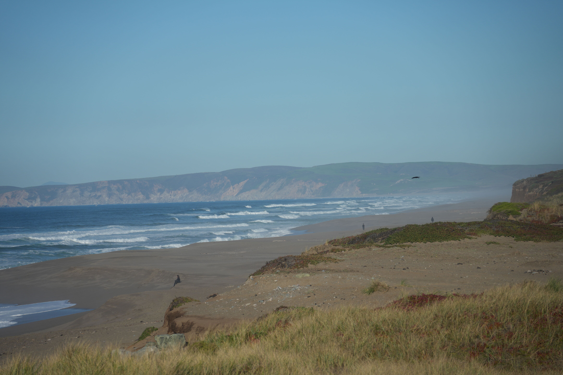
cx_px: 282
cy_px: 188
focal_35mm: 165
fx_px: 2580
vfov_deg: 8.3
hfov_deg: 12.5
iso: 200
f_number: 6.3
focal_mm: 165
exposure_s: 1/1600
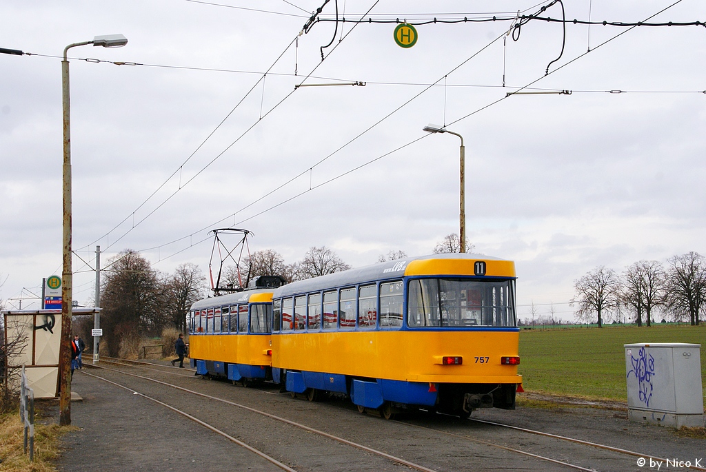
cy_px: 236
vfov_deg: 22.7
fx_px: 1178
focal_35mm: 60
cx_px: 353
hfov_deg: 33.4
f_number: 13
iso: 400
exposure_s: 1/250
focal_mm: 40
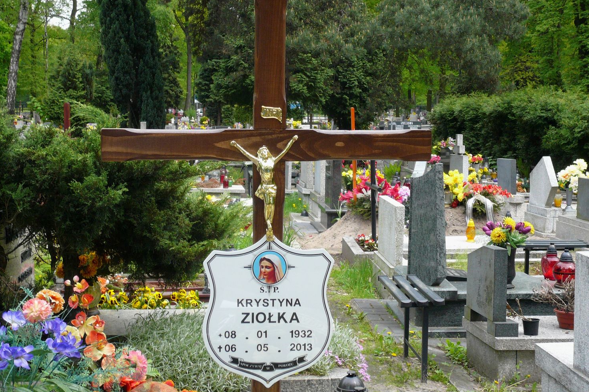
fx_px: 998
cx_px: 294
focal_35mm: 61
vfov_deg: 22.3
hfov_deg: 32.9
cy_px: 197
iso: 100
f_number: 4
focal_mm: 9.6
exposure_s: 1/160
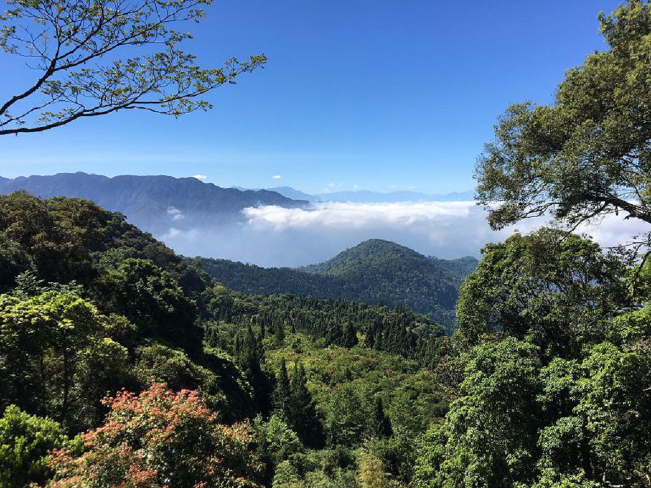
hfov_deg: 61.7
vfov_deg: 48.2
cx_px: 326
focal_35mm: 29
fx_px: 545
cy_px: 244
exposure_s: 1/1451
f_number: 2.2
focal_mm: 4.15
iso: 25
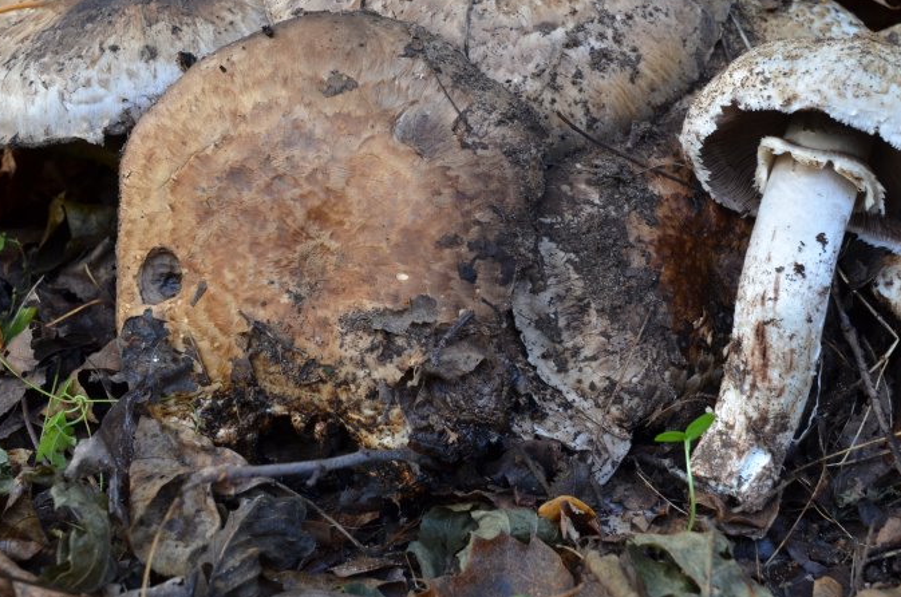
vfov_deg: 19.1
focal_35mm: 71
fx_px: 1768
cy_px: 181
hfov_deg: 28.5
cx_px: 537
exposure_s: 1/50
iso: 400
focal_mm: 31
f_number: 6.3
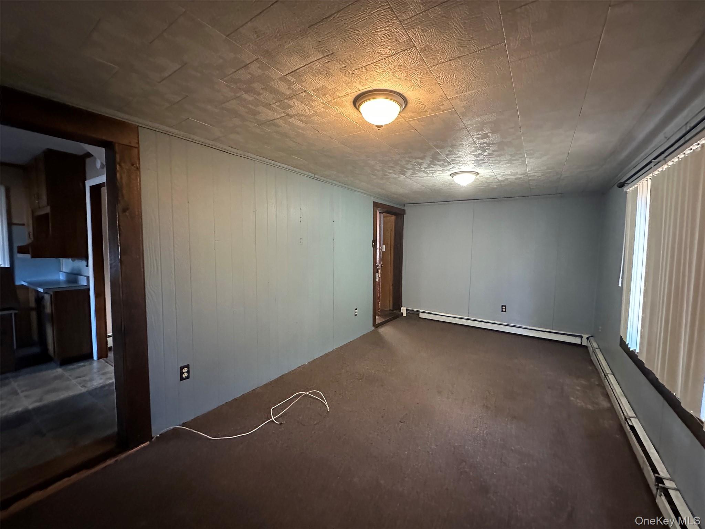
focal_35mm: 14
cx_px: 352
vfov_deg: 85.7
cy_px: 264
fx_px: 285
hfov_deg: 102.1
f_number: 2.2
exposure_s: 1/40
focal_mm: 2.22
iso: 800
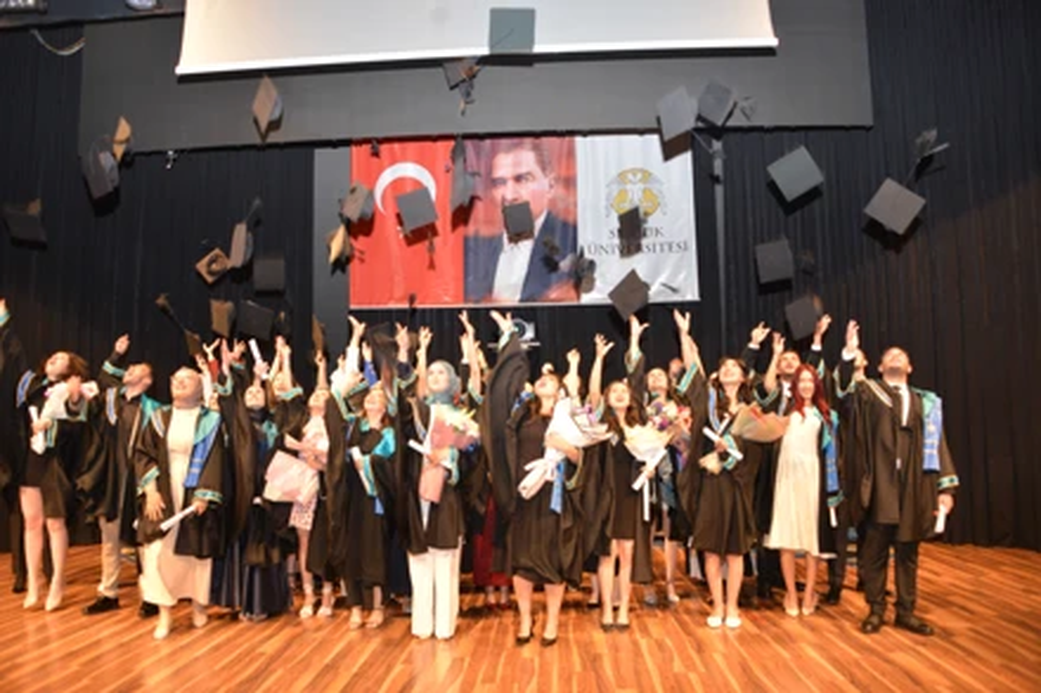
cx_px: 520
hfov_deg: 65.5
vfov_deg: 46.4
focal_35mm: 28
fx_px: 809
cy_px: 346
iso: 800
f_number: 4
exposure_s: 1/60
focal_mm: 28
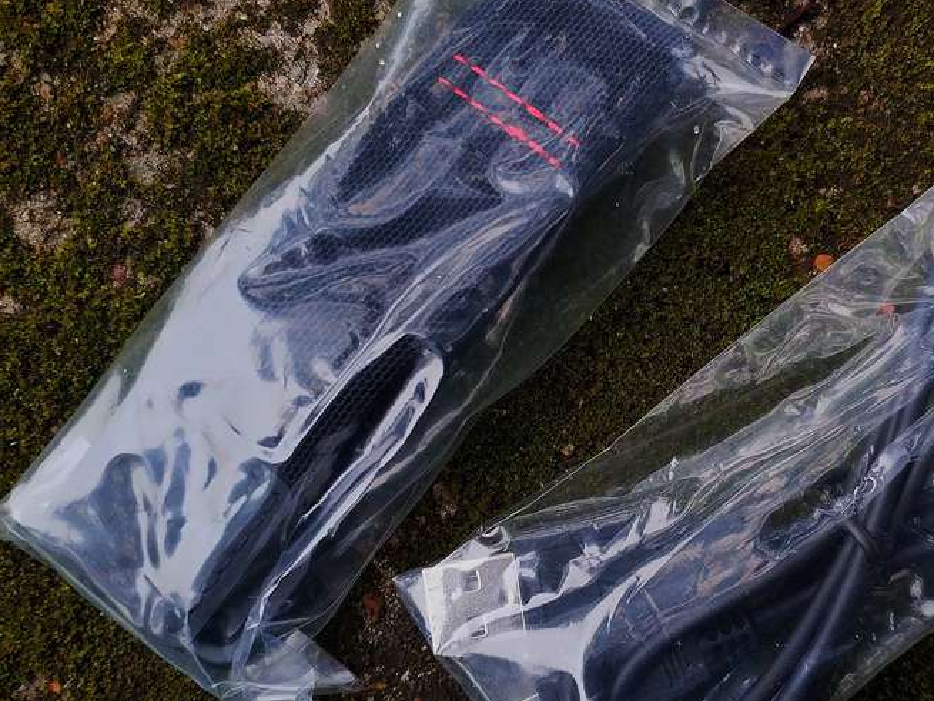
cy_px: 379
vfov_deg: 29.1
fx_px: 1350
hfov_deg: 37.8
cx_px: 613
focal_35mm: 50
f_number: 2
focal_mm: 4.5
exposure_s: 1/50
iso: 222
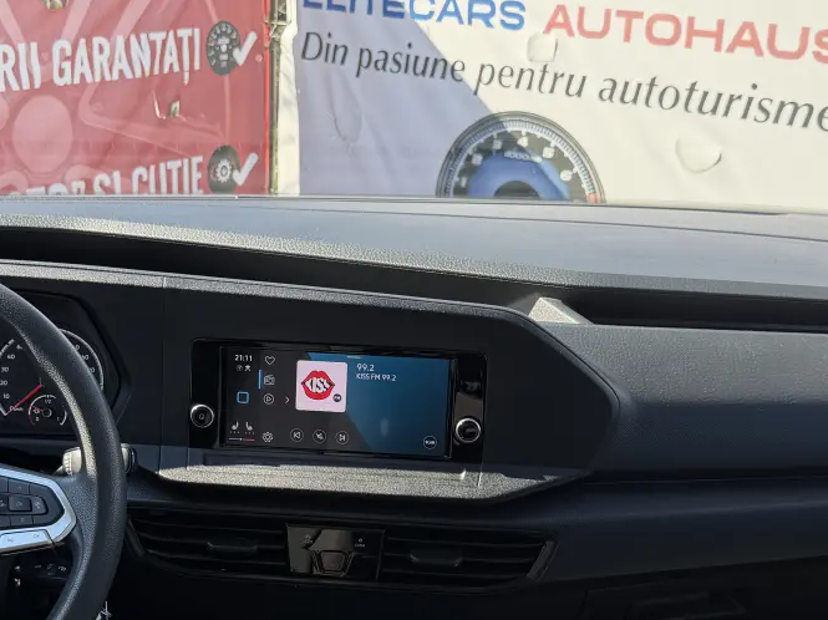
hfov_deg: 36.7
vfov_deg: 27.8
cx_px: 335
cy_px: 432
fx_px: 1243
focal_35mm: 52
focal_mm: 6.76
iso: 80
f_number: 1.78
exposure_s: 1/524
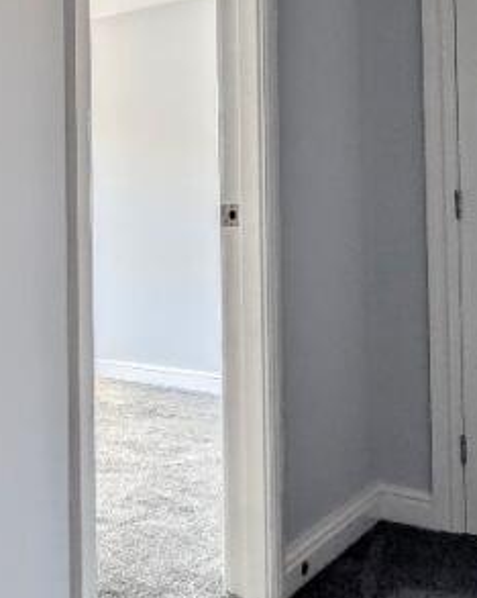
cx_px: -210
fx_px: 724
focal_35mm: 41
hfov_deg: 27.3
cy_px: 209
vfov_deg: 44.3
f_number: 1.7
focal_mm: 2.02
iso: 60
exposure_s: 1/331
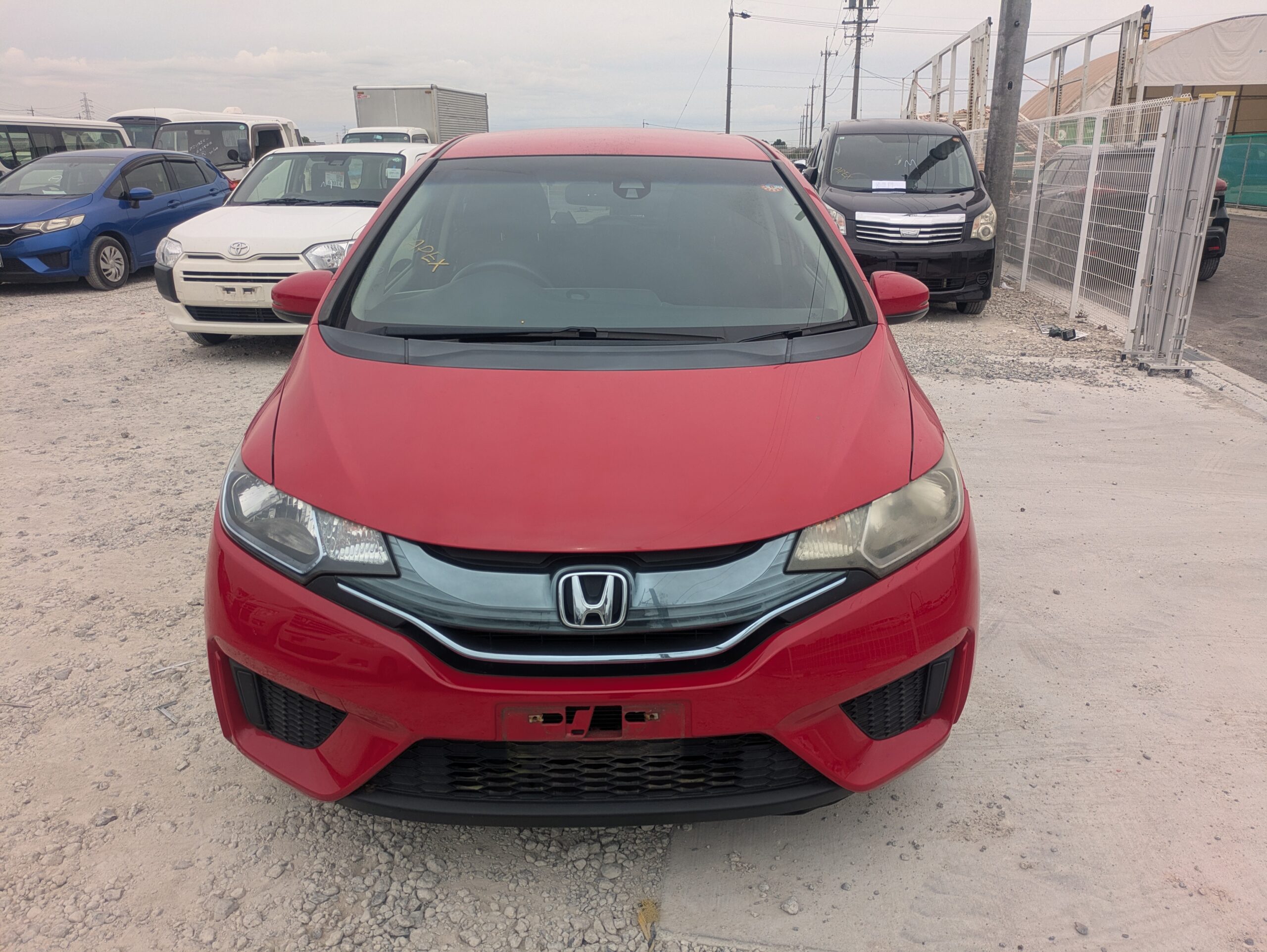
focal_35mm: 25
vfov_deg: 54.9
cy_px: 476
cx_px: 634
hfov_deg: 69.4
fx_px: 915
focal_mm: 5.43
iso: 47
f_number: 1.89
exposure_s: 1/1247
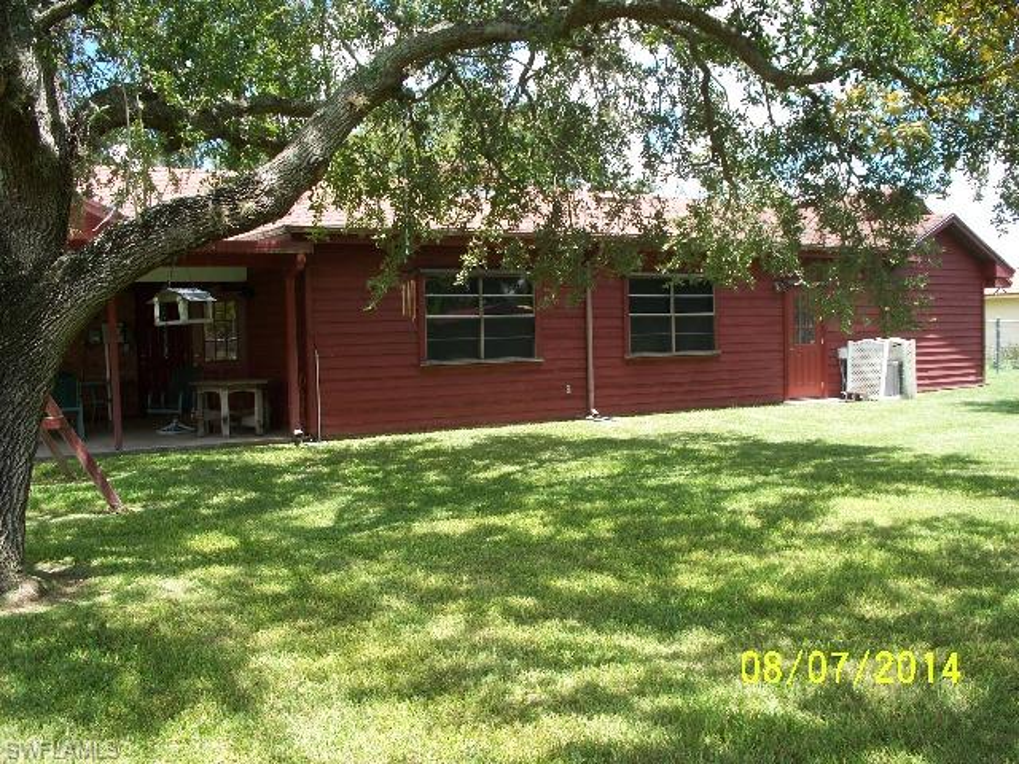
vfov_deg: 39.7
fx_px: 1060
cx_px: 510
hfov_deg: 51.4
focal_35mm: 36
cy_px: 382
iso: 64
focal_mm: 7.54
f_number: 2.8
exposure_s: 1/250
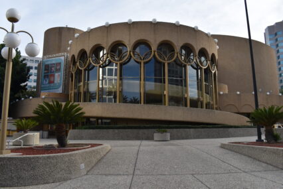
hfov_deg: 61.9
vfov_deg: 43.7
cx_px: 142
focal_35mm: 30
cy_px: 94
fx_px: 236
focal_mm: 20
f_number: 8
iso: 180
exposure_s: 1/250
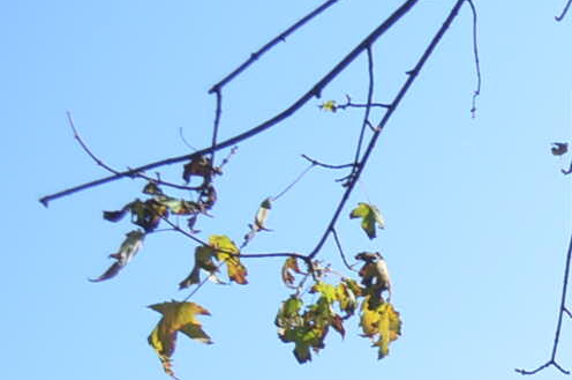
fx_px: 2126
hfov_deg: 12.6
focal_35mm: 134
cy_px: 811
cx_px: 1292
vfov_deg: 9.4
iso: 200
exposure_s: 1/160
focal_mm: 18
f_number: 6.3
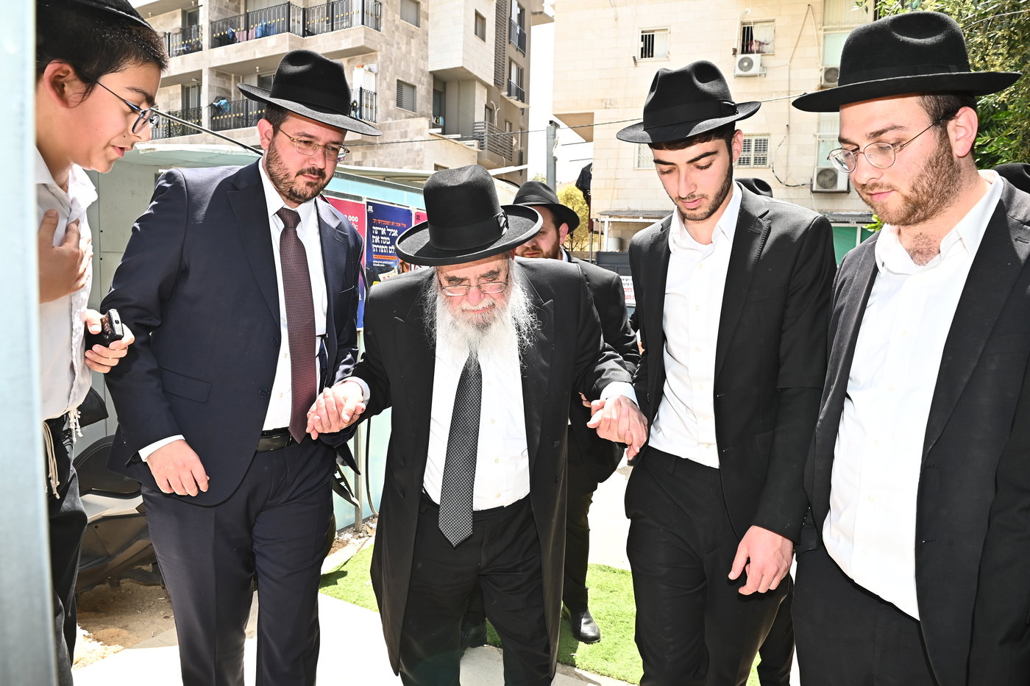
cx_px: 515
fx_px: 687
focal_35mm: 24
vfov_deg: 53.1
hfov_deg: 73.8
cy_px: 343
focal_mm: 24
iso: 320
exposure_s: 1/200
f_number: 8
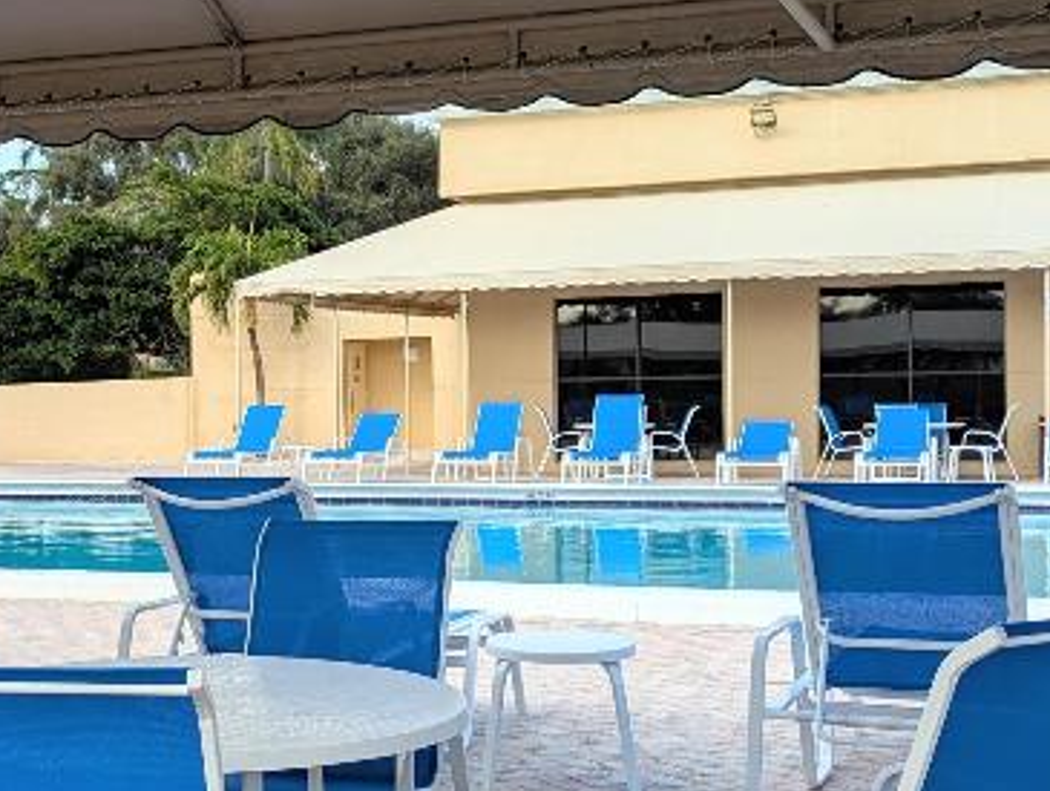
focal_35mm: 67
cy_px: 437
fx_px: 2036
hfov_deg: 28.1
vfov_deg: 22.0
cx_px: 150
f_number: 1.85
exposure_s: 1/1595
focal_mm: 6.81
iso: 54
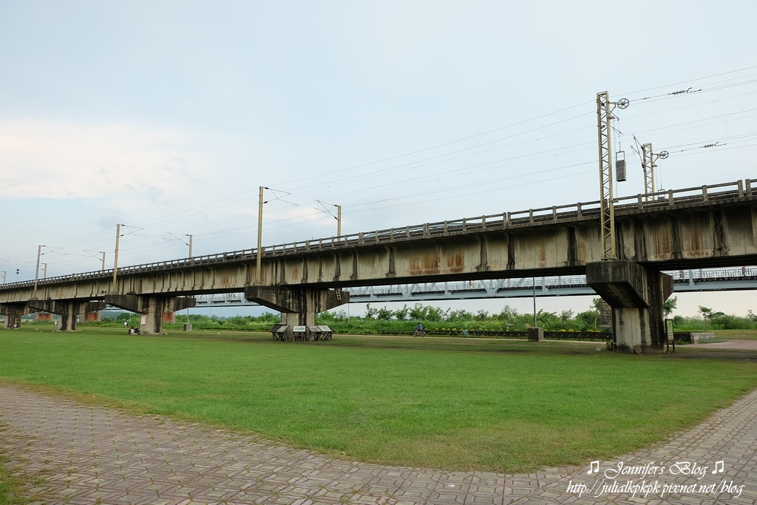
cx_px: 378
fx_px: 505
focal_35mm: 24
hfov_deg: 73.7
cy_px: 252
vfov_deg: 53.1
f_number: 5
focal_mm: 16
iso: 400
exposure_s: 1/125
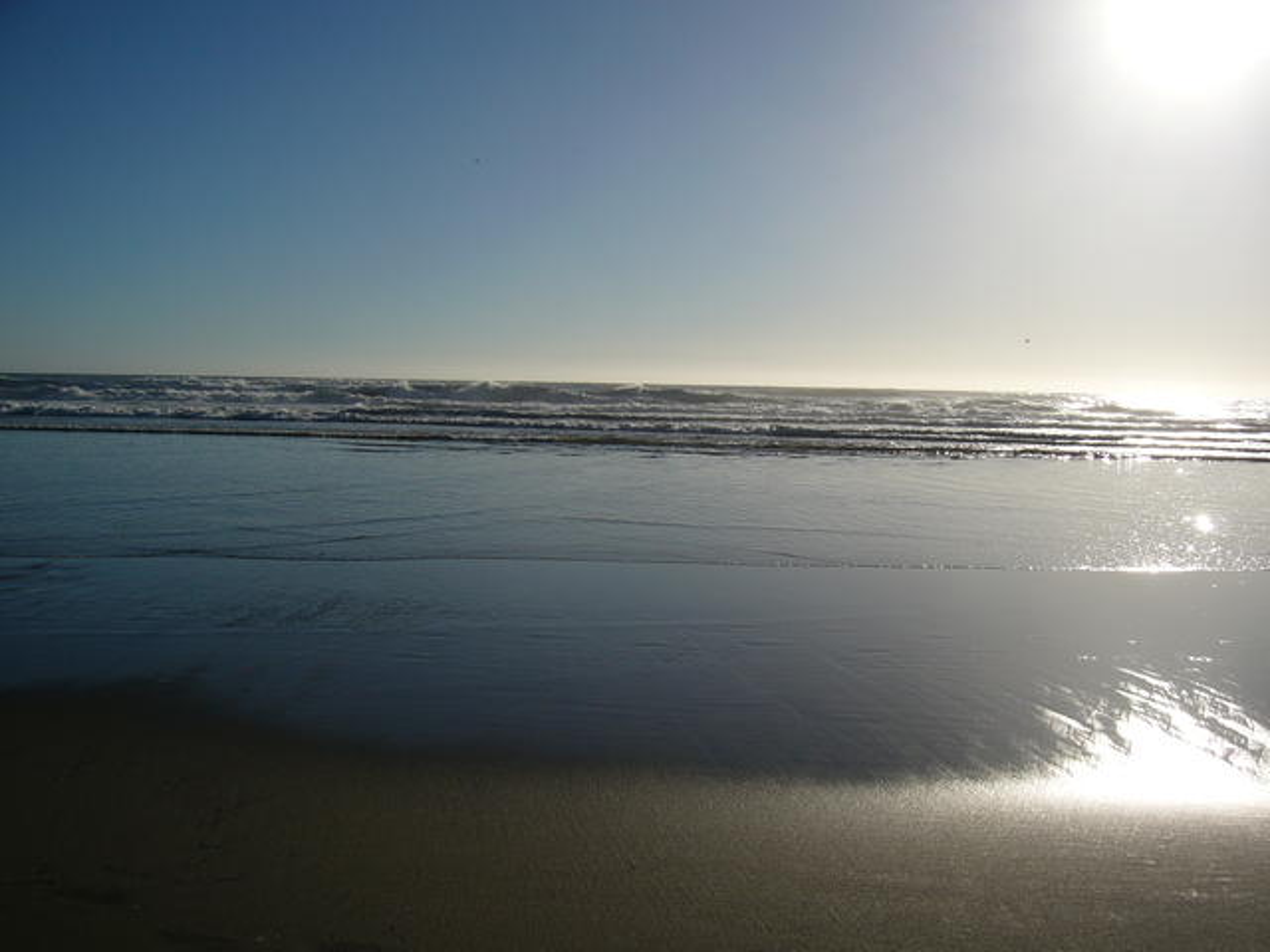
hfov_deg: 52.6
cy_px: 476
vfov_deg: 40.7
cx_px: 635
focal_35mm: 35
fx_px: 1284
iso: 50
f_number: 8
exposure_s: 1/1000
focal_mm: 5.8
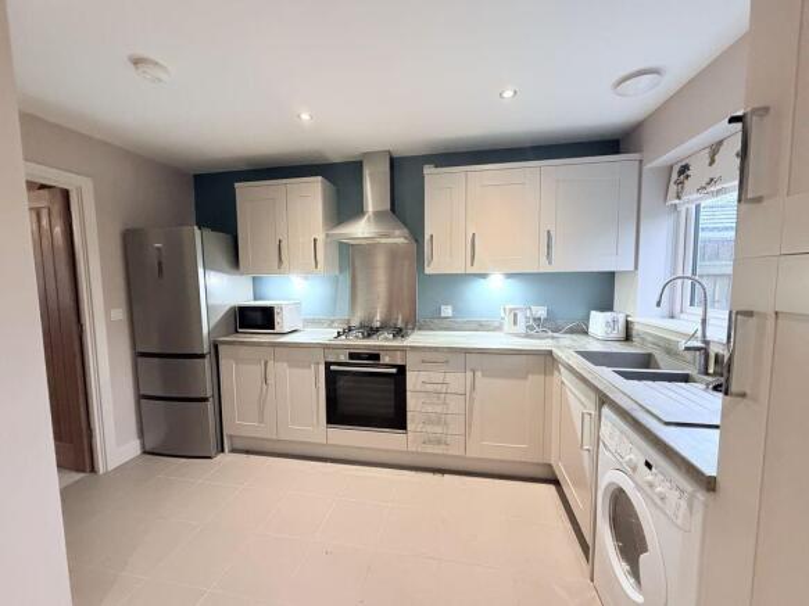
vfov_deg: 85.7
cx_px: 404
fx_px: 327
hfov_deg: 102.1
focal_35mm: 14
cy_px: 303
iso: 640
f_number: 2.2
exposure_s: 1/60
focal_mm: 2.22
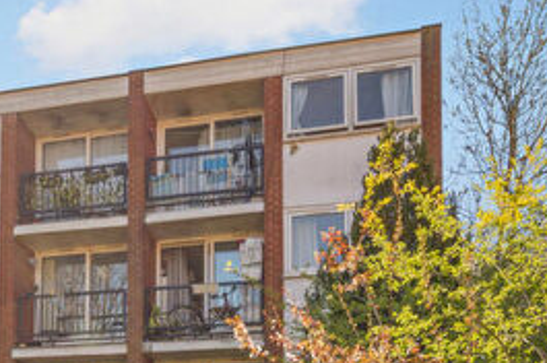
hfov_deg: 47.1
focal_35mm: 37
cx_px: 62
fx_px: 561
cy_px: 361
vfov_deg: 33.0
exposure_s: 1/200
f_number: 8
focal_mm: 14
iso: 200
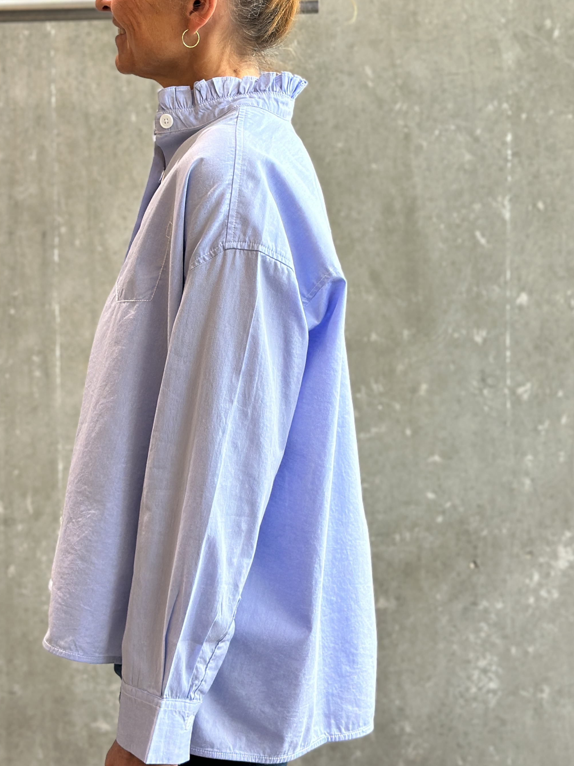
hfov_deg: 20.4
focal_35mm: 72
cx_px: 194
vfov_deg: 27.0
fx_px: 1592
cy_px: 303
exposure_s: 1/172
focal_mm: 6.86
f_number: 1.78
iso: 125
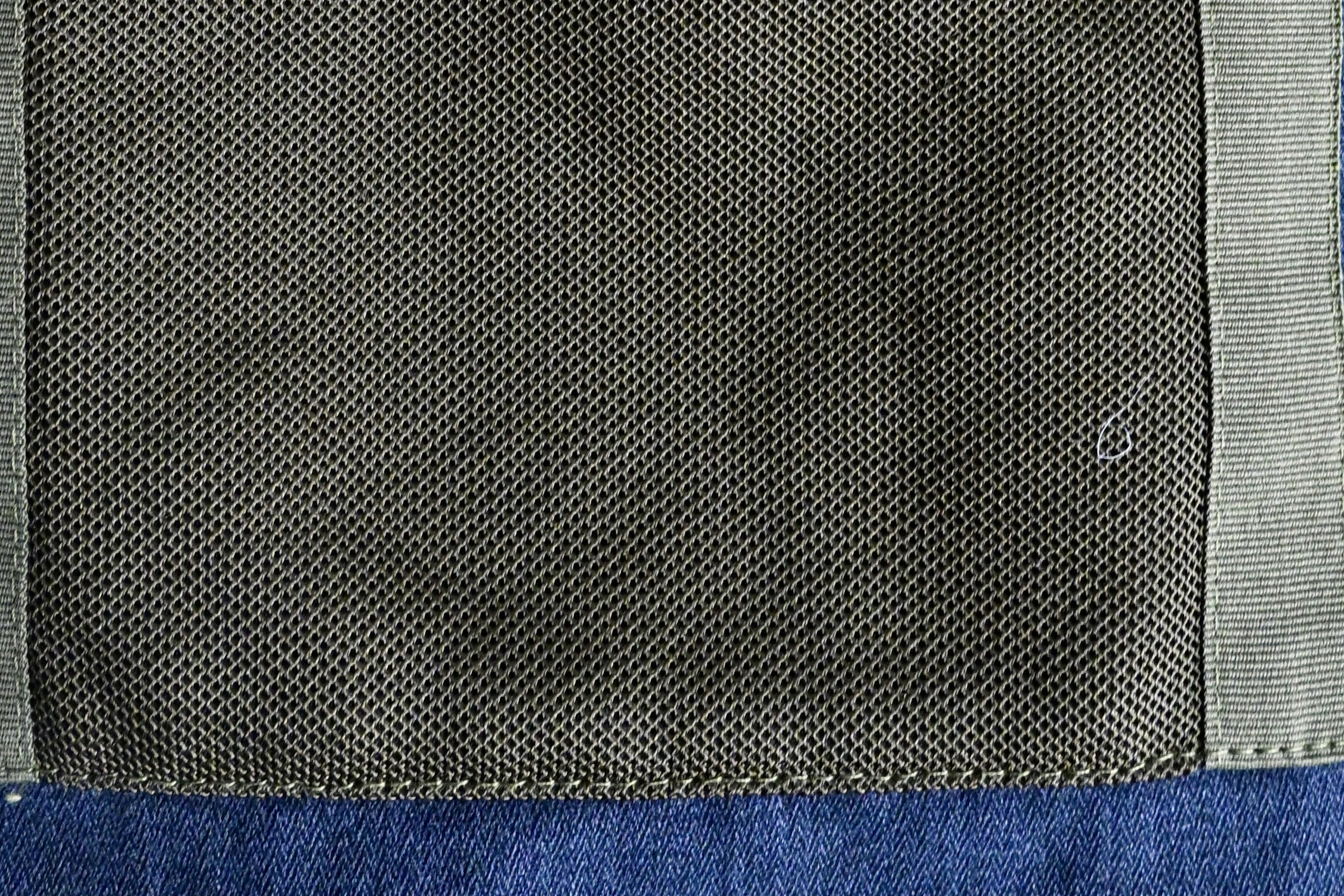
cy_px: -127
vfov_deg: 24.4
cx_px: 556
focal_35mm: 51
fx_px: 1904
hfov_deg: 38.8
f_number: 5
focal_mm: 16
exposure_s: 1/60
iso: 1250
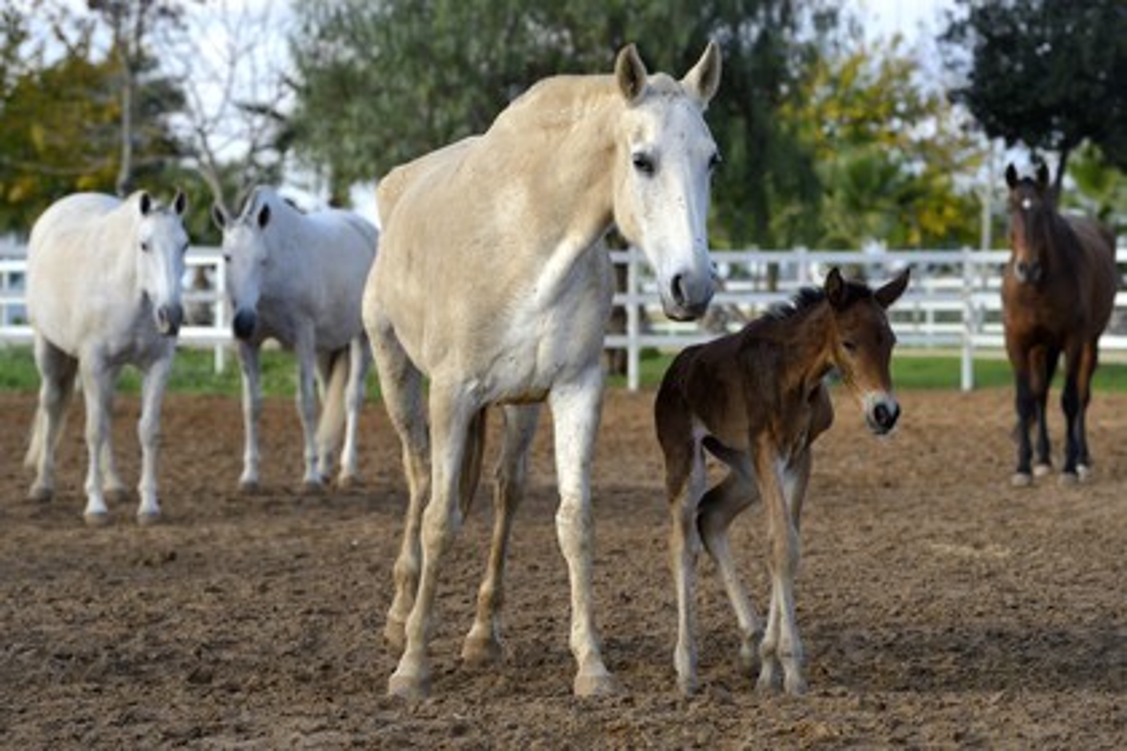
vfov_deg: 10.5
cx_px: 564
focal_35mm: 130
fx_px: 4069
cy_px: 376
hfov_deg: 15.8
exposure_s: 1/400
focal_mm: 130
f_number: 5.6
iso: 200
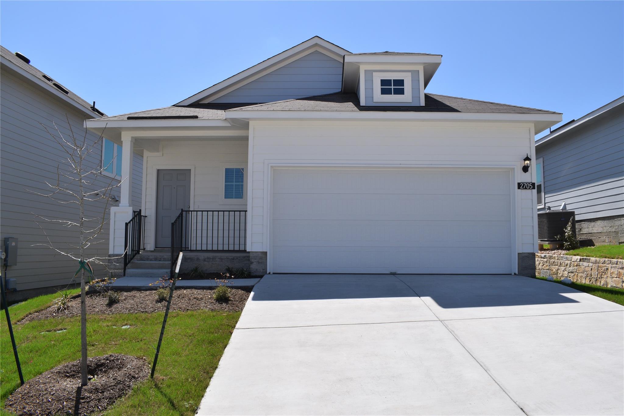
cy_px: 208
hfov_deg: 67.4
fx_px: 468
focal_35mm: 27
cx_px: 312
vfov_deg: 47.9
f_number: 11
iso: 200
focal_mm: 18
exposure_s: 1/500
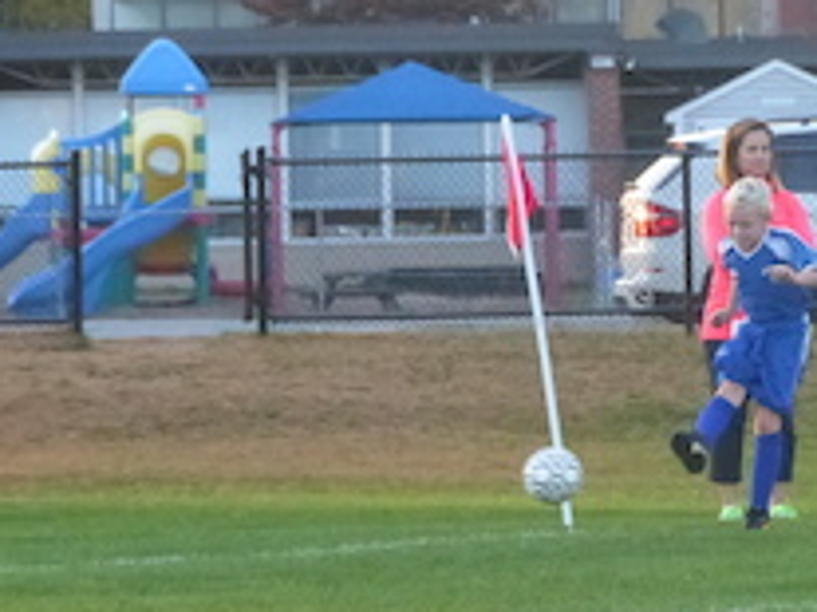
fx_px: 11110
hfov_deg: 4.2
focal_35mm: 471
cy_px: 470
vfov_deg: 3.2
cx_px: 598
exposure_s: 1/250
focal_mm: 33
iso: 800
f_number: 2.8
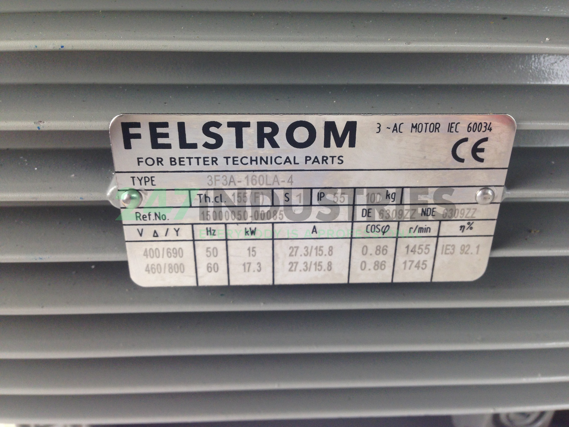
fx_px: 542
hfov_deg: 55.4
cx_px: 284
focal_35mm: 33
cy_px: 214
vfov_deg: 42.9
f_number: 2.4
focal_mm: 4.12
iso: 80
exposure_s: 1/120
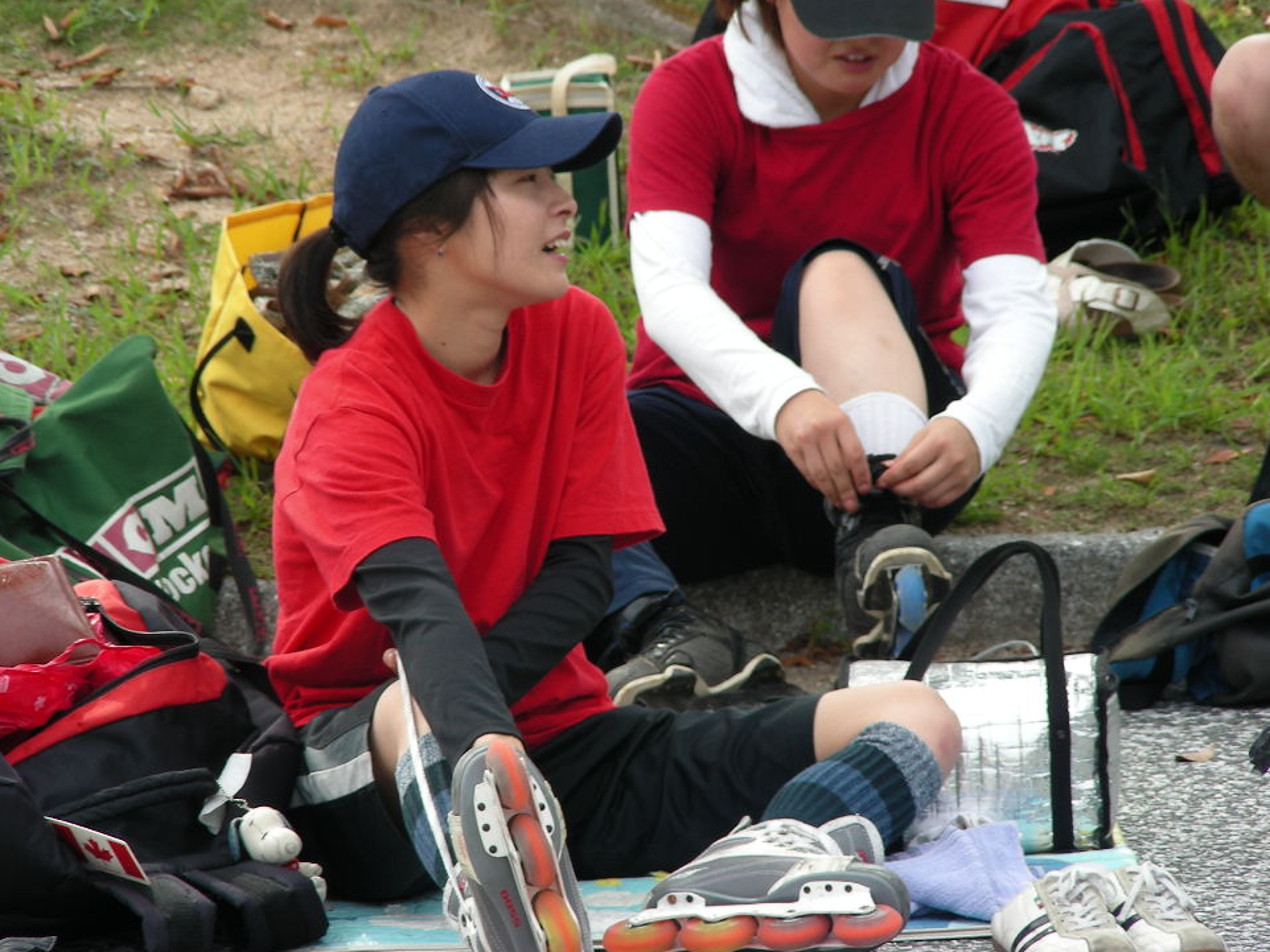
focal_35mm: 245
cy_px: 459
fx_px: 8990
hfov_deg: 8.1
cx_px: 604
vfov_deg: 6.1
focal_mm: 38.3
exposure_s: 1/167
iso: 50
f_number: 4
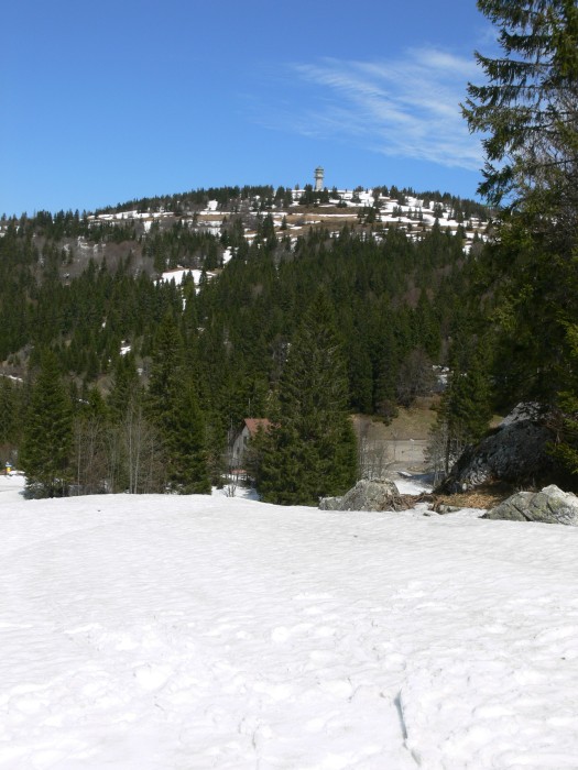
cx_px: 289
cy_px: 385
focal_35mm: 35
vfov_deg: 52.6
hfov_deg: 40.7
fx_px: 779
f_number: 5.6
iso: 80
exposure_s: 1/320
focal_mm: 7.4
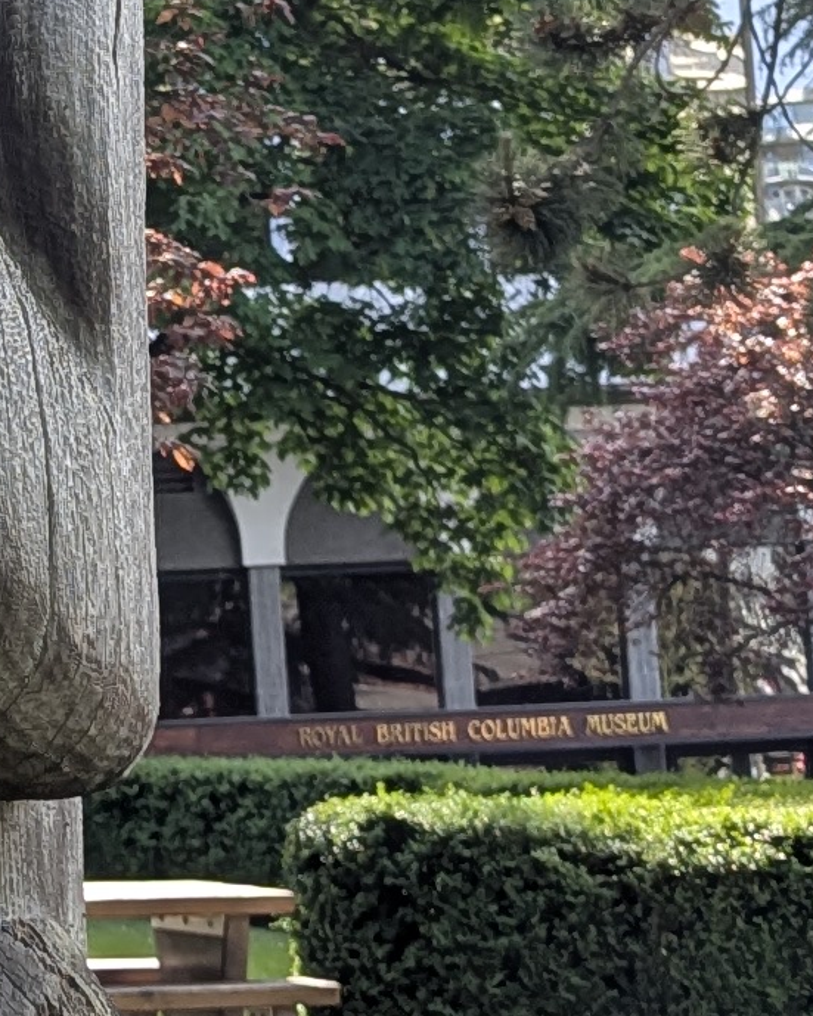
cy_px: 282
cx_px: -446
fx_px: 4182
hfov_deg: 10.7
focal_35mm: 139
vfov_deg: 13.8
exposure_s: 1/323
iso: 35
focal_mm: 6.81
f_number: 1.85
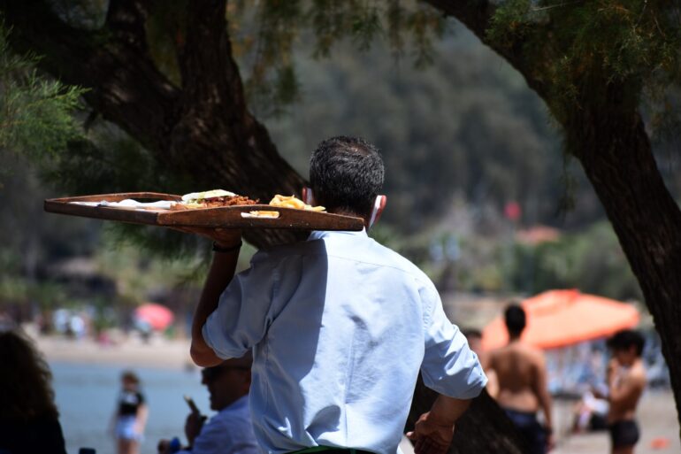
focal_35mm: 300
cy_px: 227
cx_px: 340
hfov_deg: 6.9
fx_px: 5673
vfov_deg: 4.6
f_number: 6.3
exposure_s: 1/640
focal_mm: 200
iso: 160
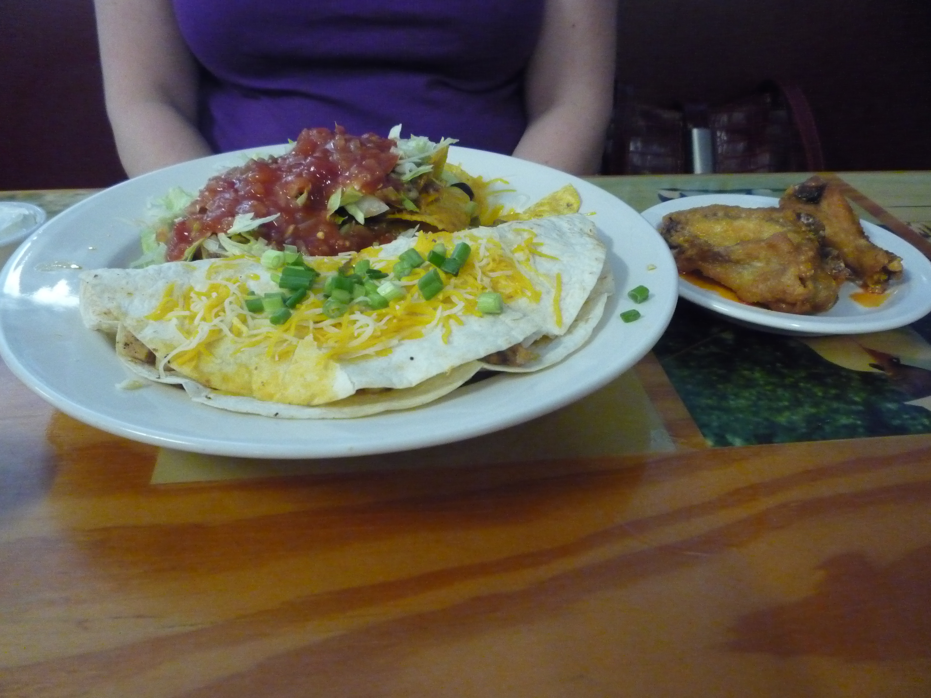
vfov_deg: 46.8
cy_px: 349
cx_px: 466
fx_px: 807
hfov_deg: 60.0
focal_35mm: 30
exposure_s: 1/15
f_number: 3.3
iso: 800
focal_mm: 5.2
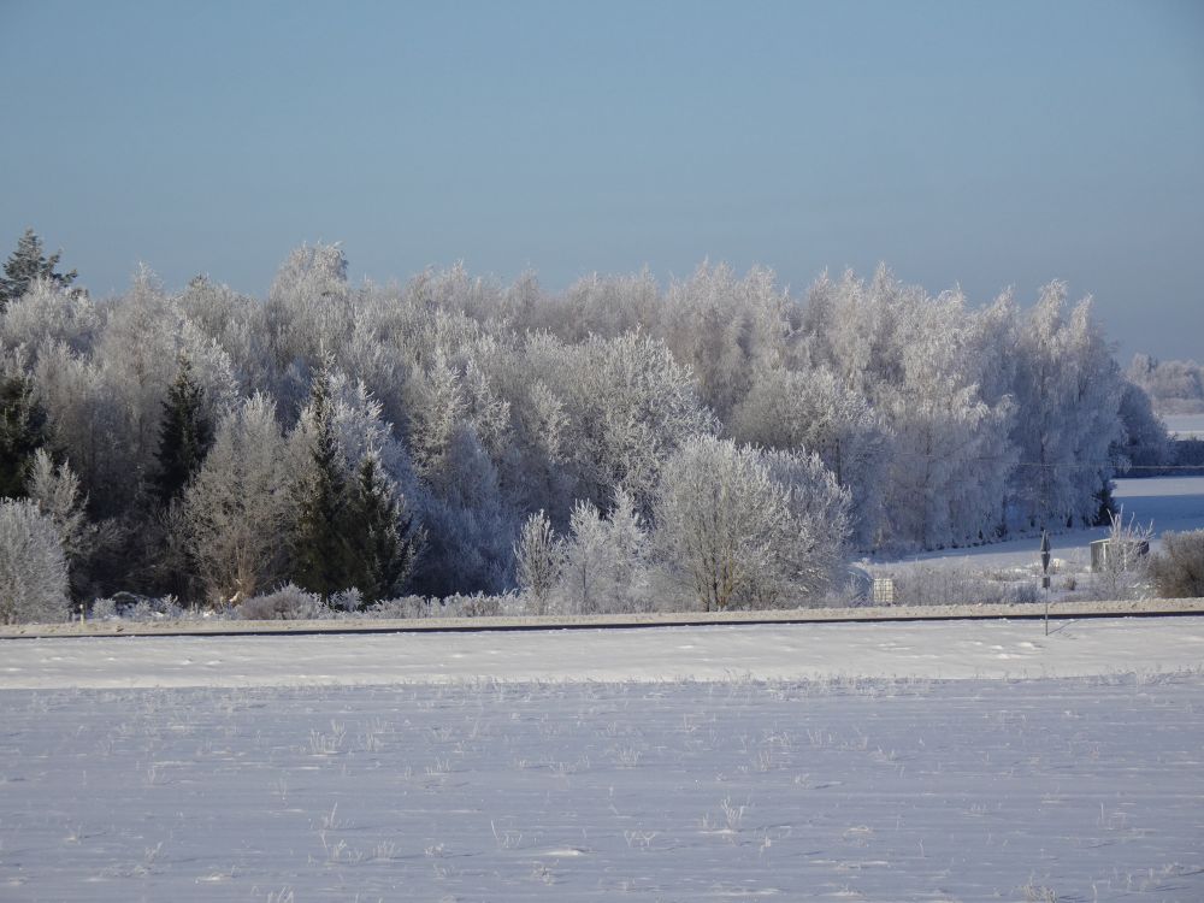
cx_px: 602
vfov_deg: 9.3
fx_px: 5530
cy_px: 452
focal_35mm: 159
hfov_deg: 12.4
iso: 80
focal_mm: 25.37
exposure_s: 1/640
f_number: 5.6
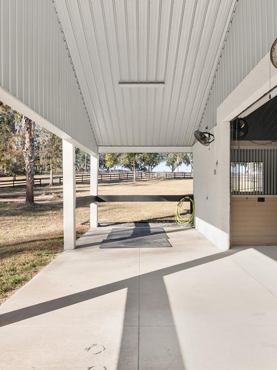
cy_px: 187
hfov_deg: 49.7
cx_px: 143
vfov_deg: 63.4
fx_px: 299
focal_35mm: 28
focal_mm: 19
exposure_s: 1/400
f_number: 7.1
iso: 320
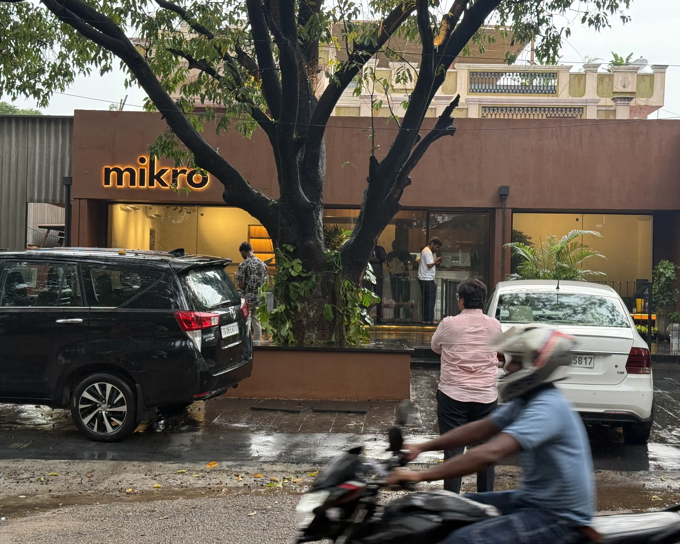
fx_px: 1026
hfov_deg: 36.7
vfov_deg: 29.7
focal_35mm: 51
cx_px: 349
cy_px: 269
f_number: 1.78
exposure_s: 1/72
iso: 100
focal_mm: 6.76
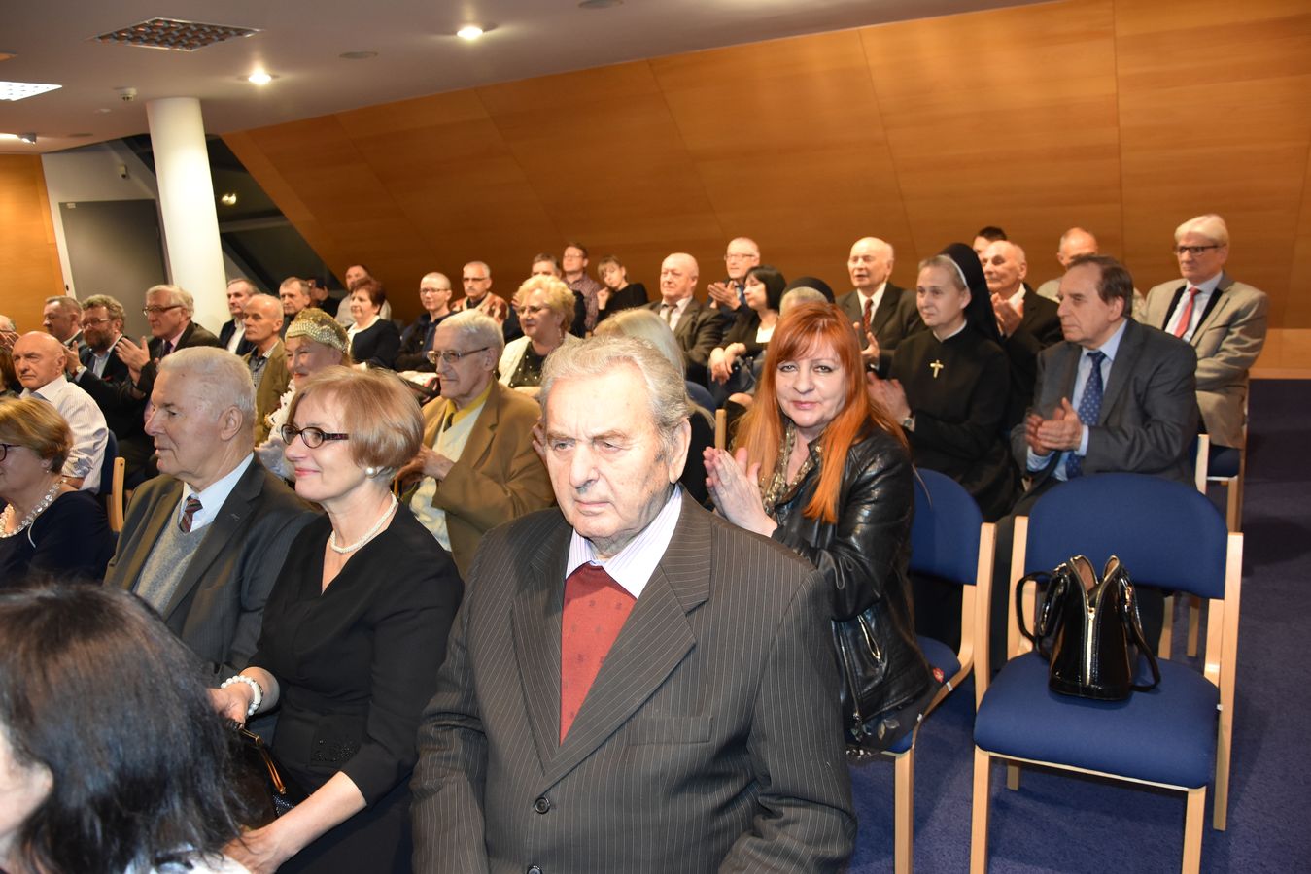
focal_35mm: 52
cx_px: 656
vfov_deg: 25.8
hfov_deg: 37.8
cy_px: 437
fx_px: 1912
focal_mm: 35
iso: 1100
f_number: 4.5
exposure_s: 1/60
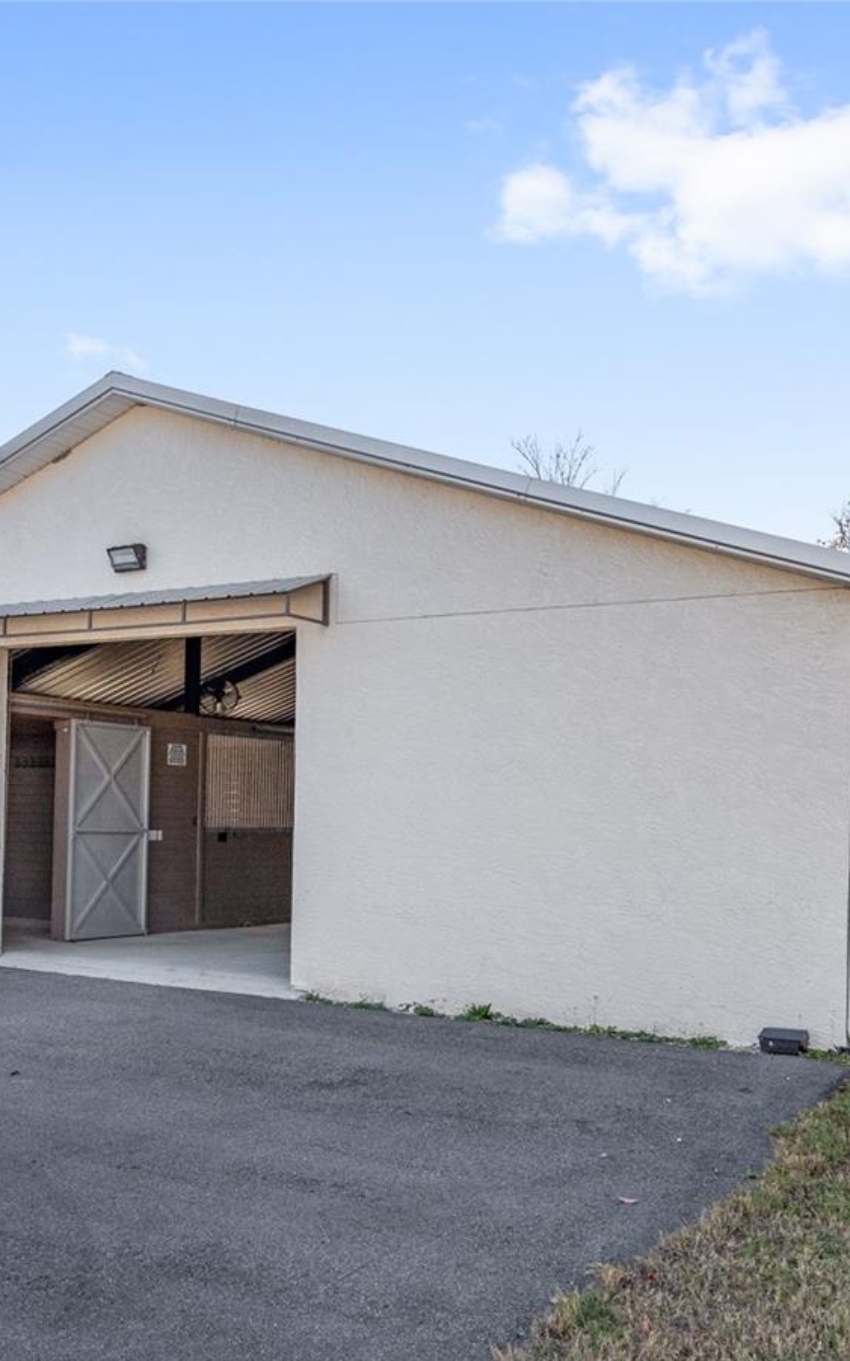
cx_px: 296
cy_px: 804
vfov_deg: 51.3
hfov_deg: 33.3
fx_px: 1409
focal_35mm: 38
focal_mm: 21
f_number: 7.1
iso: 320
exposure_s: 1/800
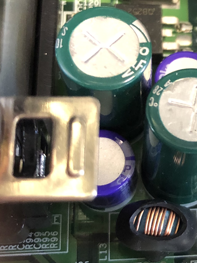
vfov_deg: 23.8
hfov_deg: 16.3
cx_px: 303
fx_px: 622
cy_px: 100
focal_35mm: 82
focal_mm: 3.99
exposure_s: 1/7
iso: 100
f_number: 1.8
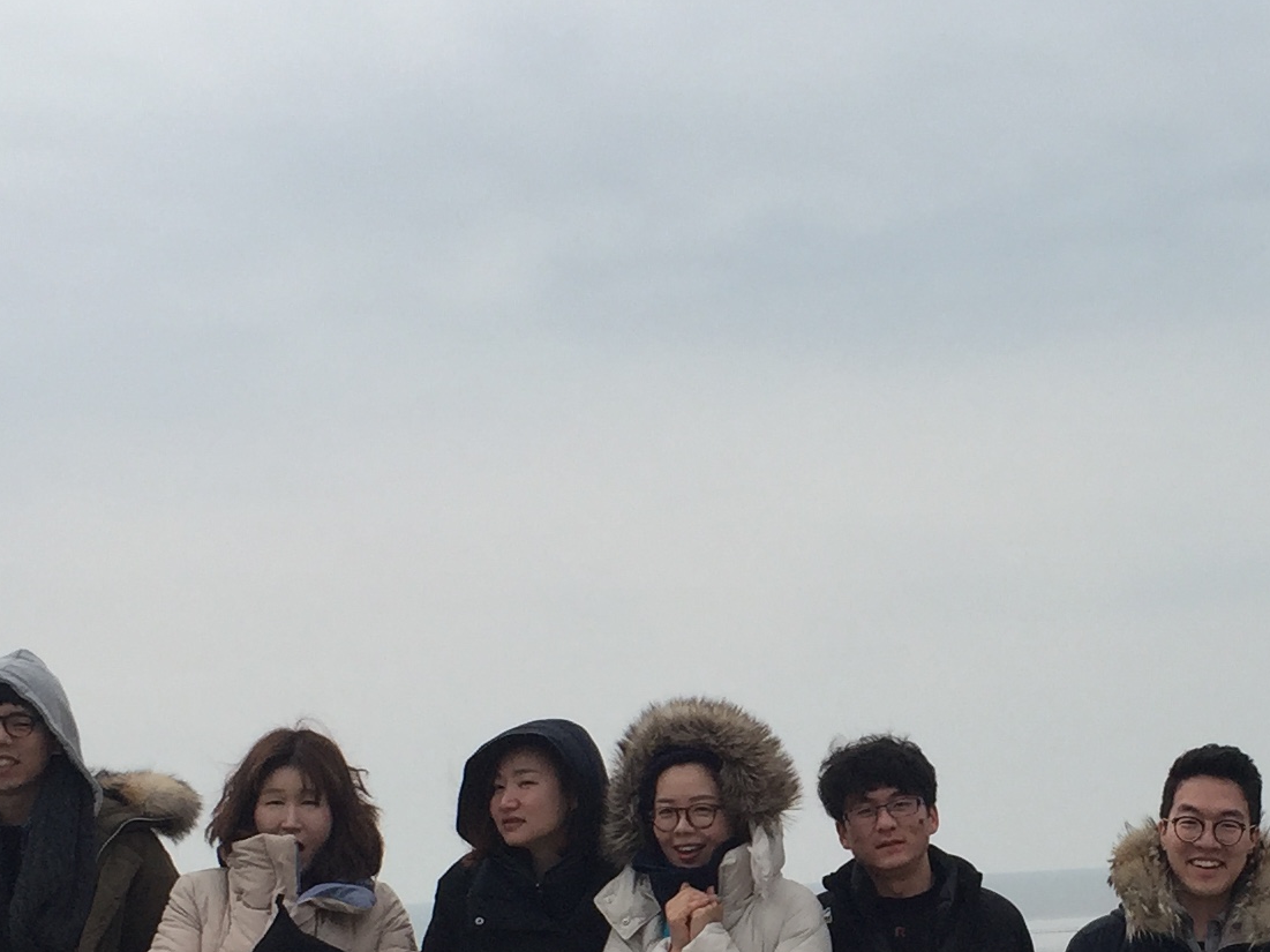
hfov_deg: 22.5
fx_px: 3154
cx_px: 989
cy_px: 826
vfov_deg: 17.0
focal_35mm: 86
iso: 32
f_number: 2.2
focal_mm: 4.15
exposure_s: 1/3300
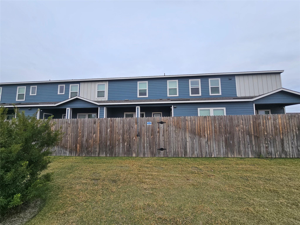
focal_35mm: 13
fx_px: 113
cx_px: 150
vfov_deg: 89.9
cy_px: 112
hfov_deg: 106.2
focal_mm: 2.2
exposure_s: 1/1033
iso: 50
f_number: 2.2
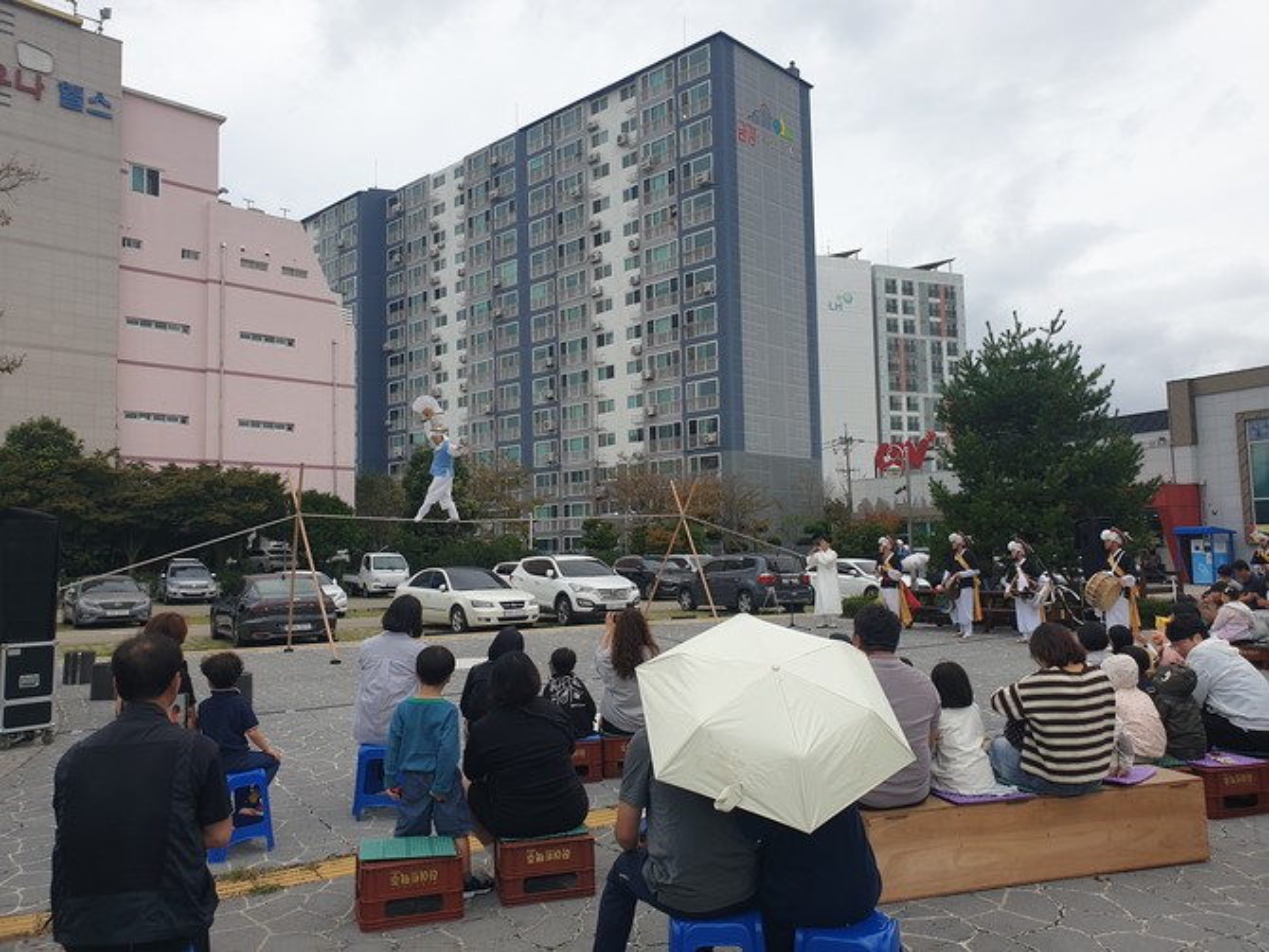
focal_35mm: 26
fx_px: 953
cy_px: 476
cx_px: 634
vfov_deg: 53.1
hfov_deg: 67.3
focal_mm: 4.3
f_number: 2.4
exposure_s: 1/174
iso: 50
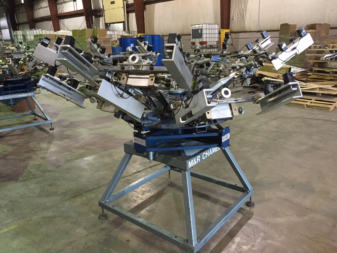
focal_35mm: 29
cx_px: 168
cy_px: 126
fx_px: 282
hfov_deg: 61.7
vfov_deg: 48.2
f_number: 2.2
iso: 250
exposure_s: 1/24
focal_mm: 4.15
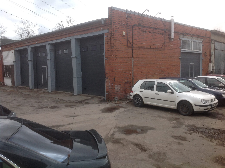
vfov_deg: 40.6
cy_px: 84
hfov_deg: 52.7
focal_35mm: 35
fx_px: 227
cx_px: 112
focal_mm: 4.28
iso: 50
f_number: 2.4
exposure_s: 1/796
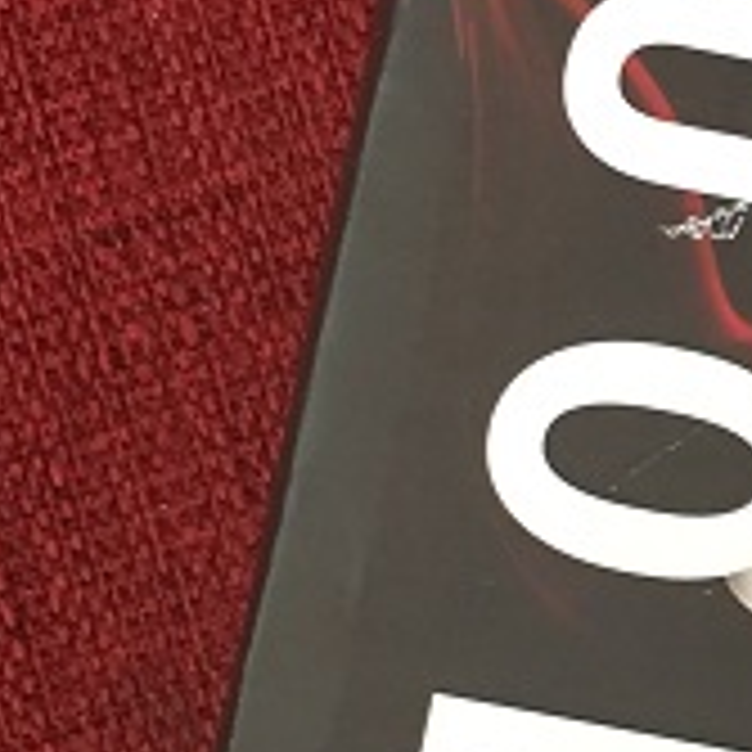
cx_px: 1051
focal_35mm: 124
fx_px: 3048
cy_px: 664
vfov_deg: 13.9
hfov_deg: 13.4
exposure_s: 1/33
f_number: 2.2
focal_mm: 4.15
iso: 160
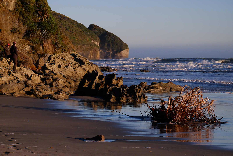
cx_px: 116
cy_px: 78
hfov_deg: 18.1
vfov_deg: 12.1
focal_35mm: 113
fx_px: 731
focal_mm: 75.4
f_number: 6.4
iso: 1250
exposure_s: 1/3800
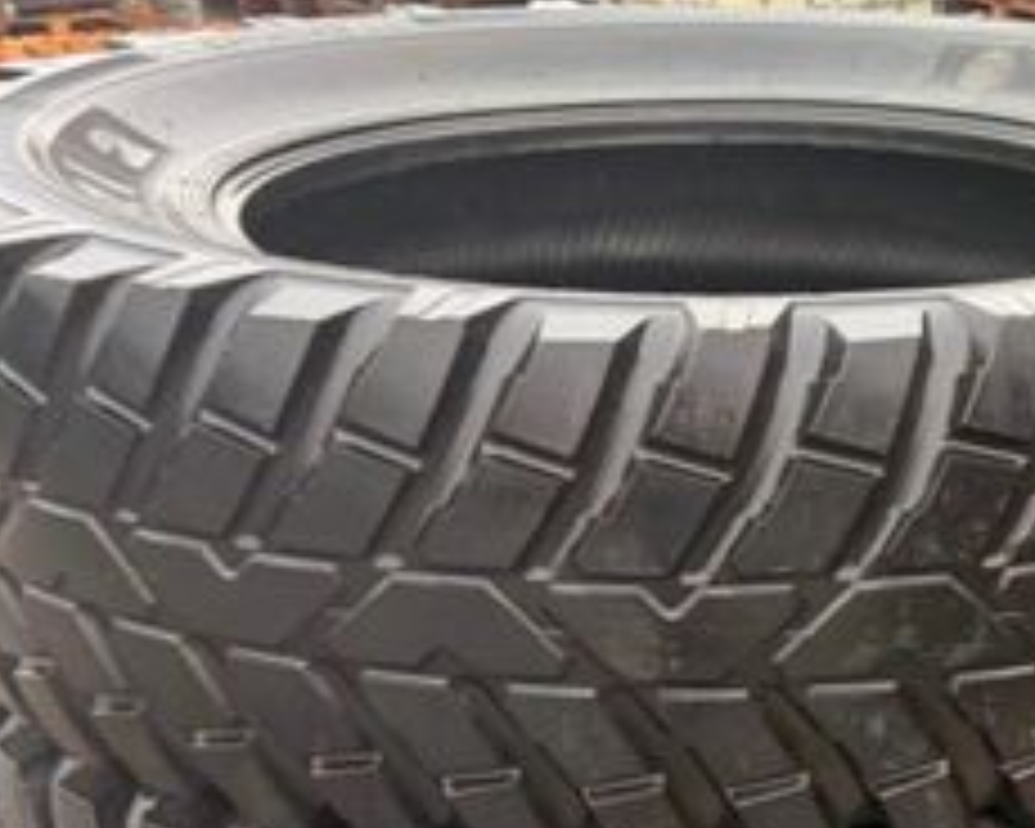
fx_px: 1869
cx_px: 868
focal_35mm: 61
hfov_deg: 30.0
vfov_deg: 24.6
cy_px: 644
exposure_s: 1/110
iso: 200
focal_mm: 6.76
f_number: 1.78
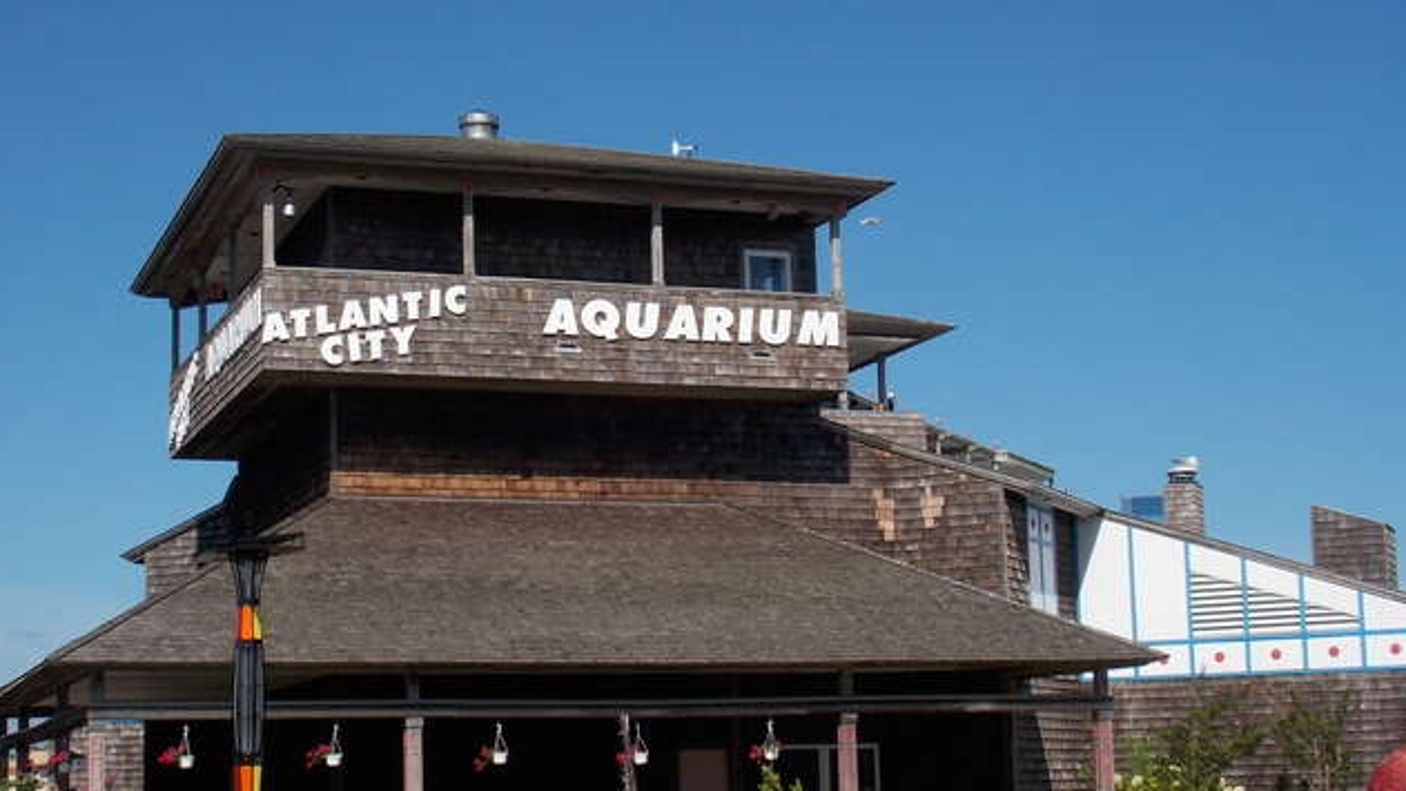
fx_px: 2274
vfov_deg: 19.7
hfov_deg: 34.3
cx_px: 579
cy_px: 506
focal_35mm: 61
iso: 80
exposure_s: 1/1250
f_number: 3.7
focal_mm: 8.1
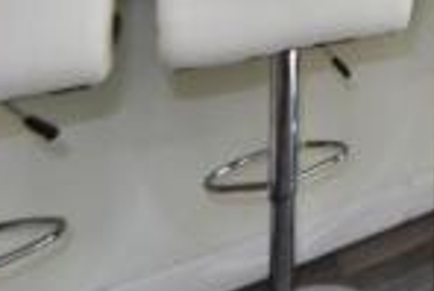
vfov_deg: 24.5
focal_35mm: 45
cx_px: 660
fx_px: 543
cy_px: -125
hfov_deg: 28.0
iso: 320
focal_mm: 14
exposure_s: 1/50
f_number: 9
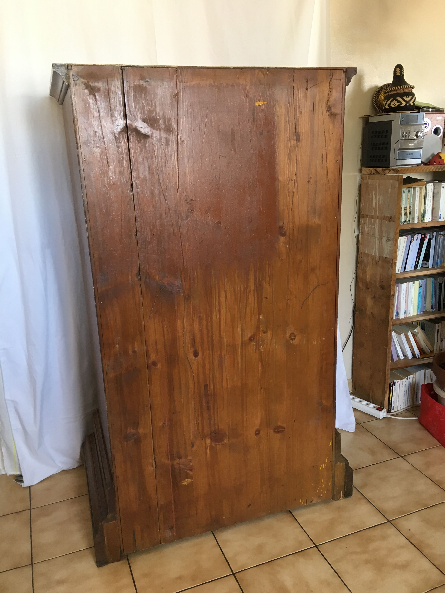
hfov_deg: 48.2
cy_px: 296
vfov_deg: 61.7
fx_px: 497
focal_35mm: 29
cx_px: 222
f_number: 2.2
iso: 80
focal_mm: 4.15
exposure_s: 1/33
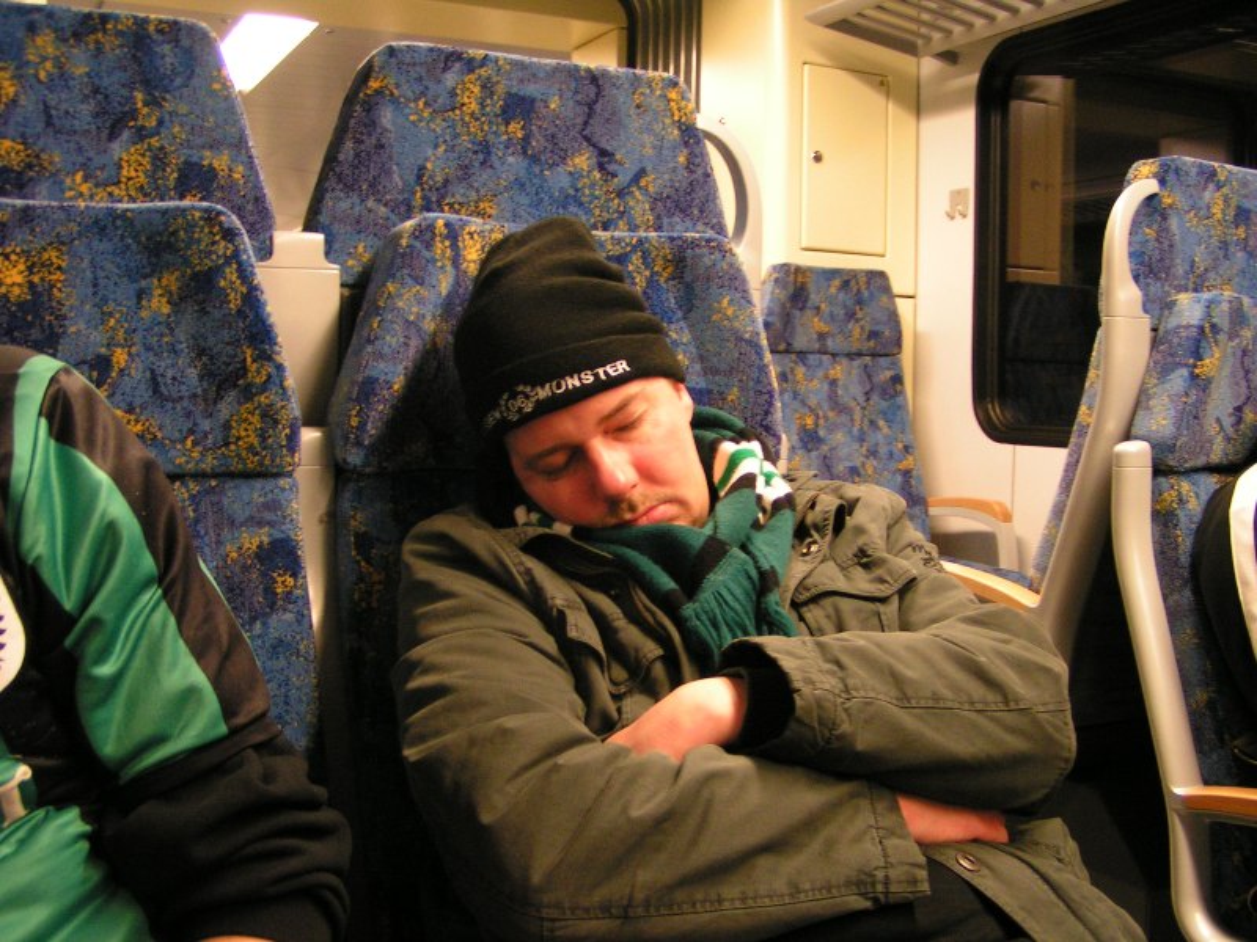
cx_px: 628
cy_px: 471
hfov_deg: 49.0
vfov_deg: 37.7
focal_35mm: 38
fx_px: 1380
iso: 200
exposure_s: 1/10
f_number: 2.8
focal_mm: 5.8
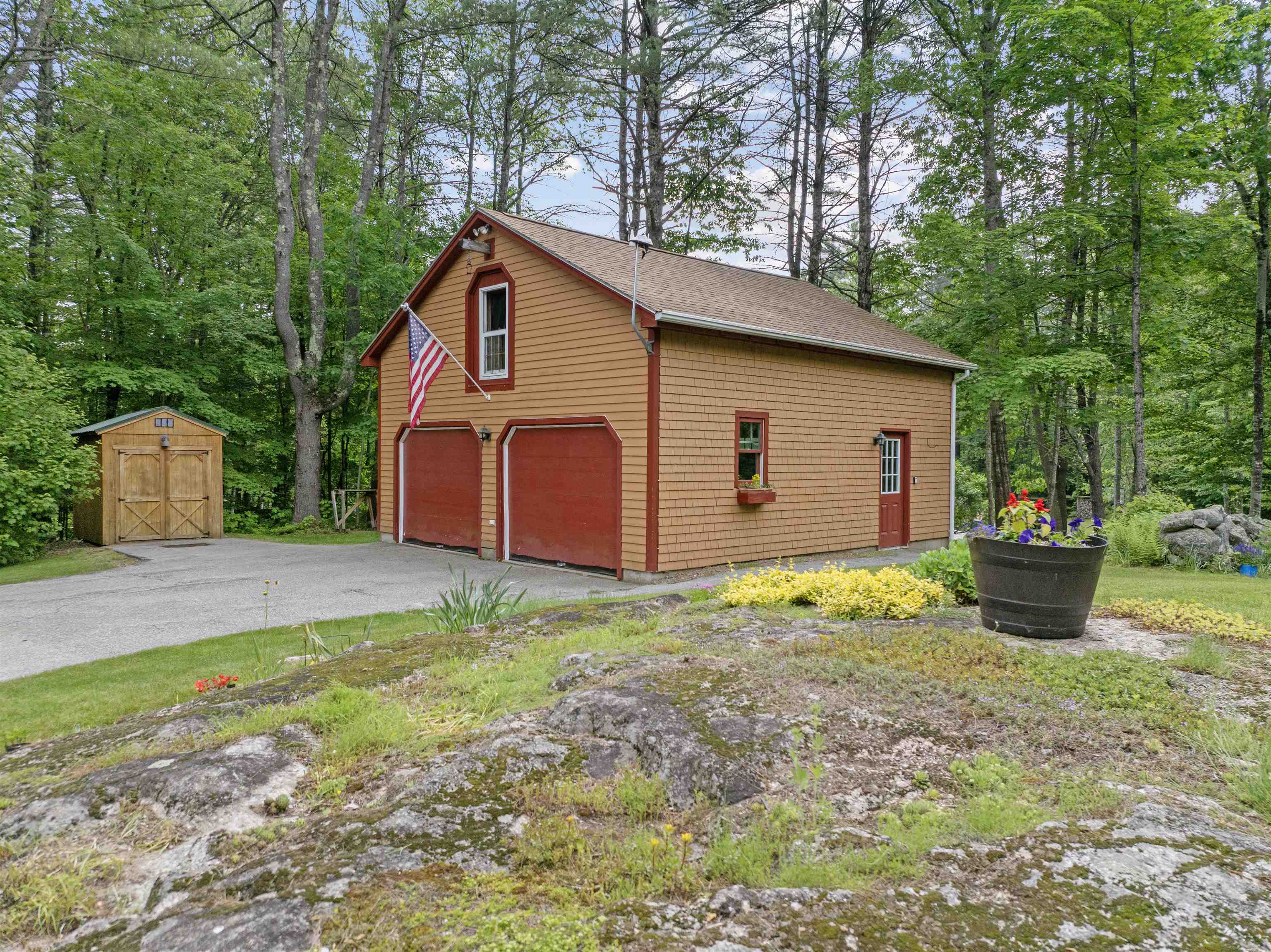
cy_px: 476
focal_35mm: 24
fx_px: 881
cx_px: 636
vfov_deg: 56.8
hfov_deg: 71.6
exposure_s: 1/1600
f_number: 2.8
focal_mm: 12.29
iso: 410
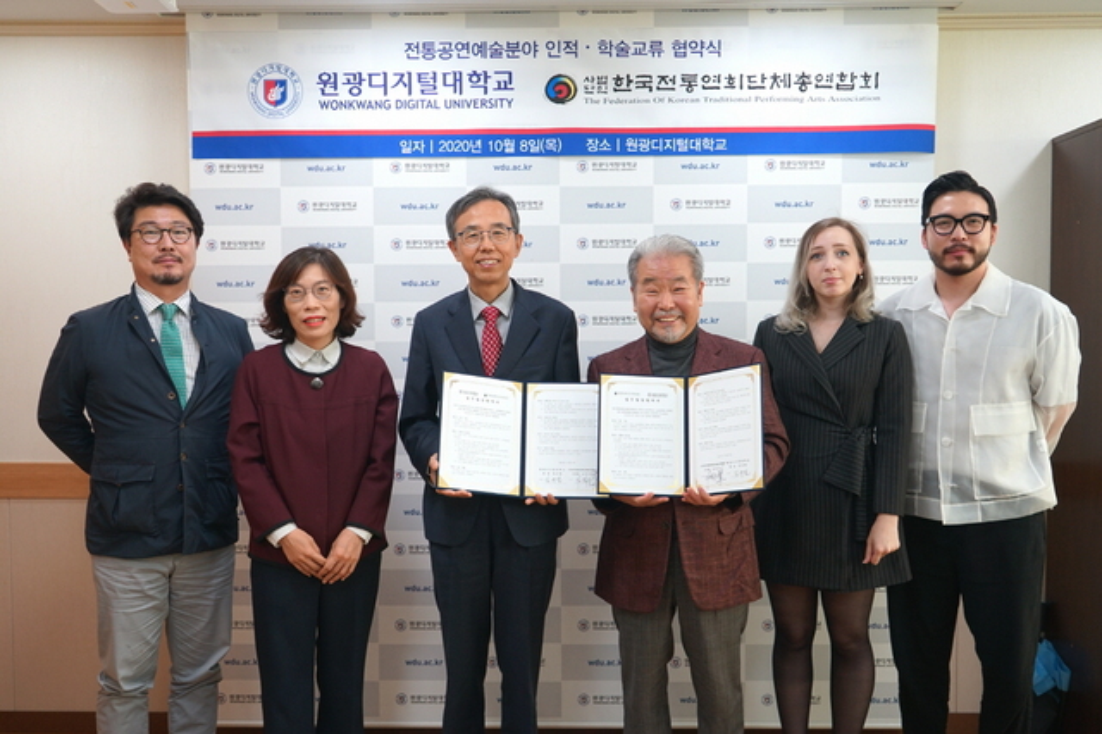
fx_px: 918
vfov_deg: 43.6
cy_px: 367
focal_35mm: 30
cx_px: 551
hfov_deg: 62.0
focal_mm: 30
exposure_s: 1/160
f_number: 4
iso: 500
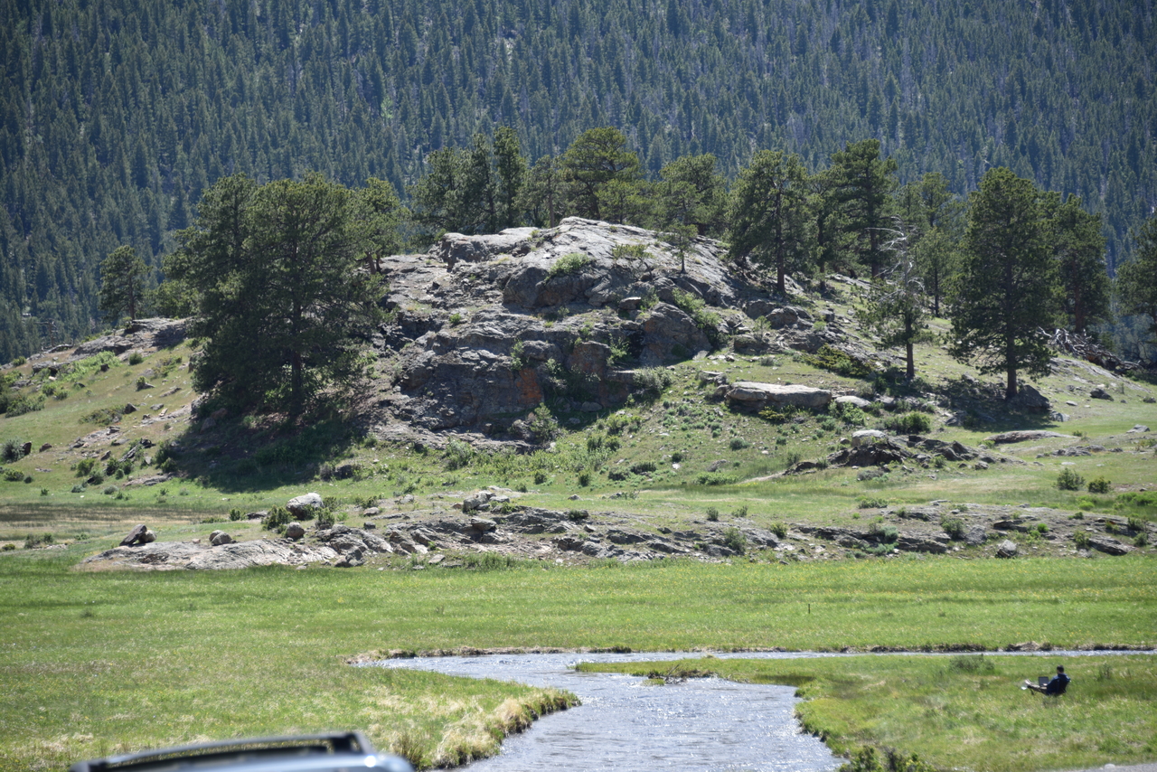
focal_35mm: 160
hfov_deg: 12.8
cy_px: 386
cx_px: 578
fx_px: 5143
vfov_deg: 8.6
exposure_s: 1/320
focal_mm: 160
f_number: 5.6
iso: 125
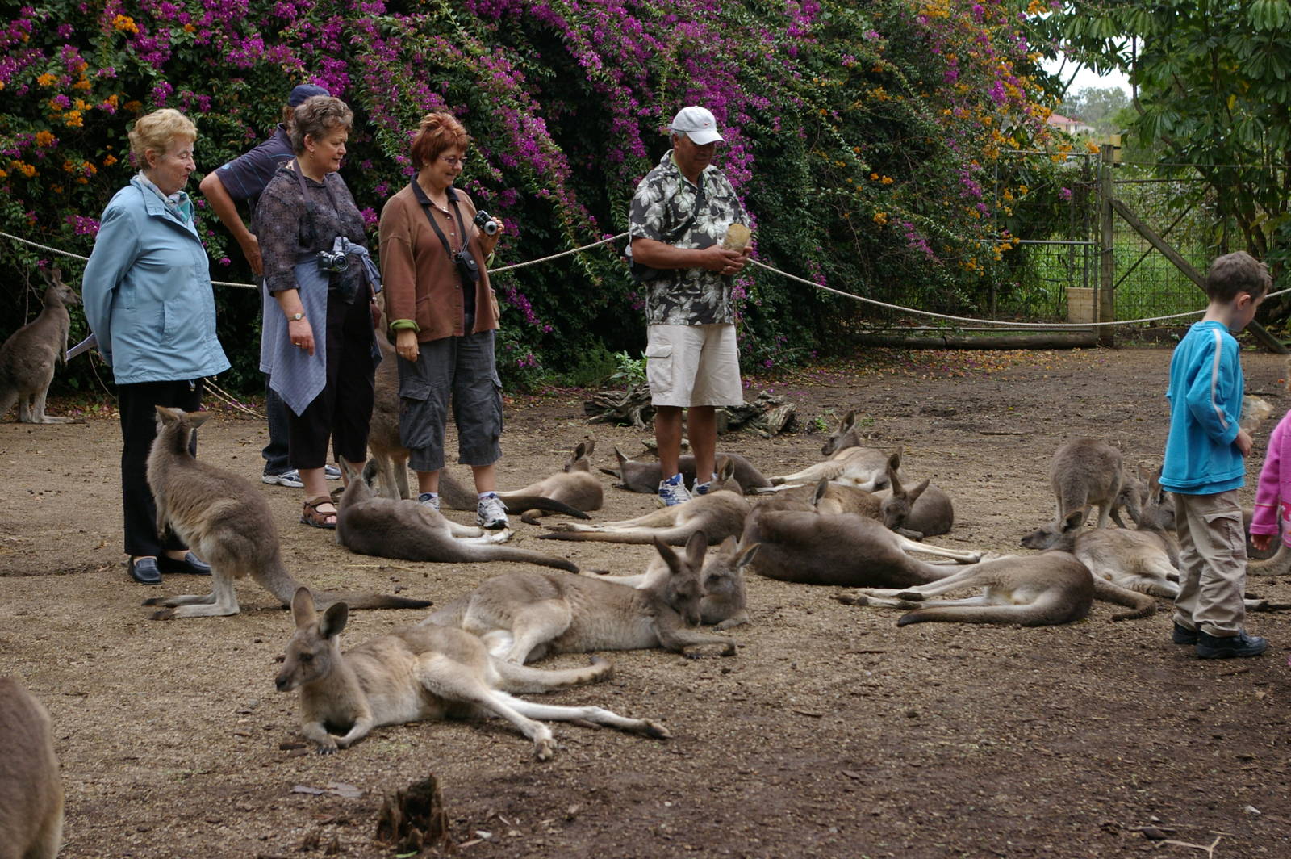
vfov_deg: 20.1
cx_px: 646
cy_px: 430
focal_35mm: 68
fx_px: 2419
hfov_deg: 29.9
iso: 400
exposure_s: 1/125
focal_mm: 45
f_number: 8
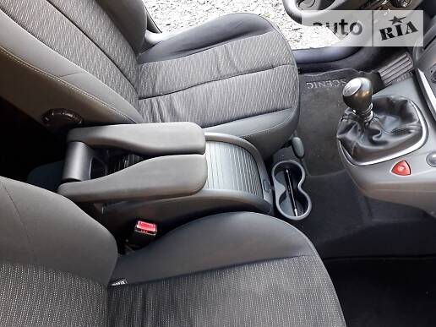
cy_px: 164
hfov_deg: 65.3
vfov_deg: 51.4
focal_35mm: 27
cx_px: 218
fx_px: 340
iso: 200
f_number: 1.9
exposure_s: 1/50
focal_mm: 3.6
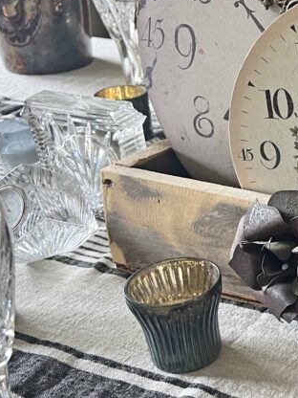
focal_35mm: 64
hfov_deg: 20.3
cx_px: 424
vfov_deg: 30.3
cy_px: 208
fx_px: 735
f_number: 1.5
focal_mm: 5.7
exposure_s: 1/60
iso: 200
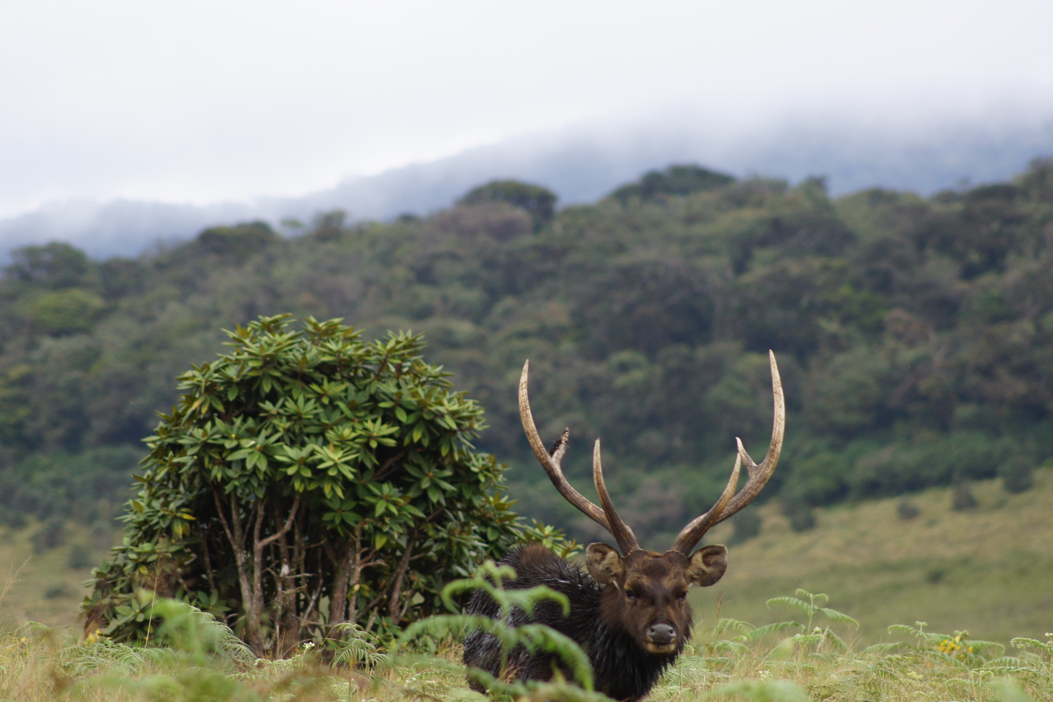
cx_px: 515
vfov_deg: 3.8
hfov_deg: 5.7
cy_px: 417
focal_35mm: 363
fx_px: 10617
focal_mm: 200
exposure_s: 1/320
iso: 250
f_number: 5.6
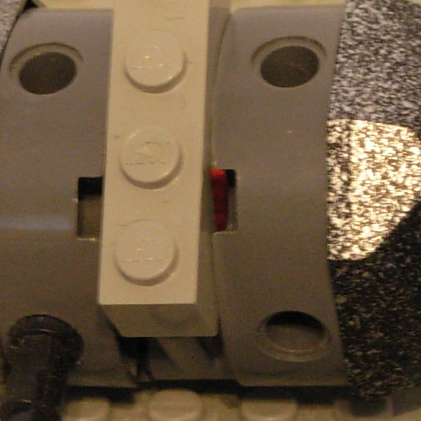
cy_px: 224
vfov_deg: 5.8
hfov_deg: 5.8
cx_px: 153
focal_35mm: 304
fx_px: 4183
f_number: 3.6
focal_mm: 12.5
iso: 200
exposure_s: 1/3.4
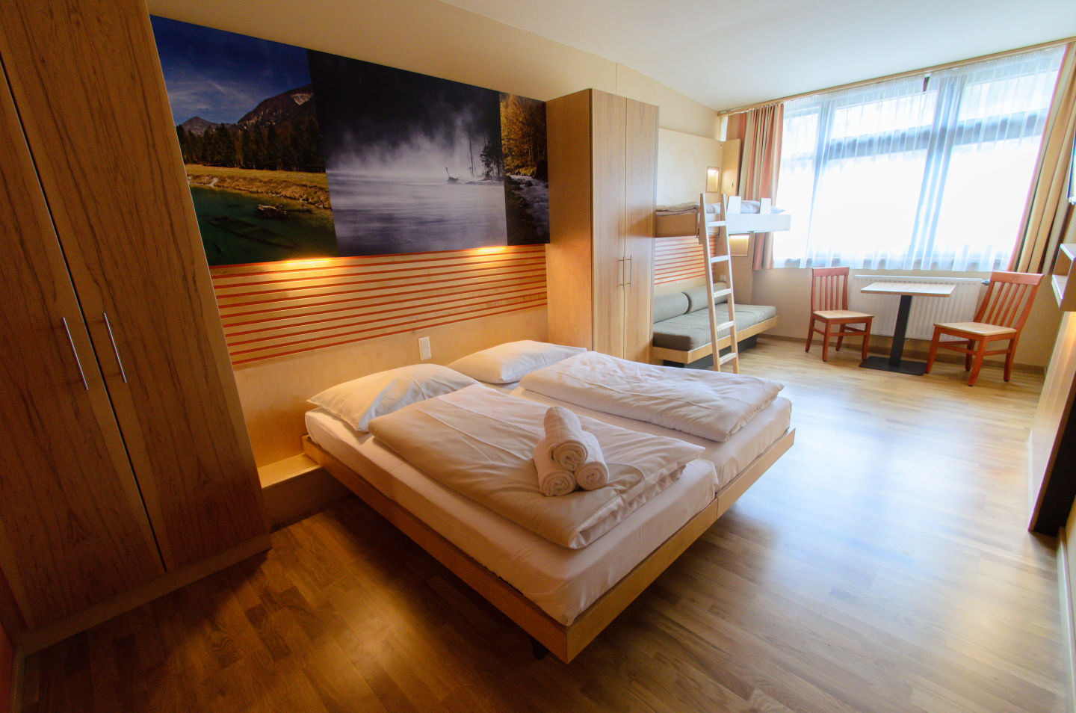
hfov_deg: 100.5
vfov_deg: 77.1
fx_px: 447
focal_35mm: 15
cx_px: 538
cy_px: 356
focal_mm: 10
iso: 800
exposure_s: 1/20
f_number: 8
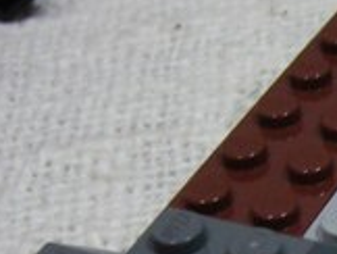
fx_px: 1345
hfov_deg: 13.2
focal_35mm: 138
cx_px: 553
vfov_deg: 10.7
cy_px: 227
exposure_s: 1/10
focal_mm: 5.8
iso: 200
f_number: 2.8
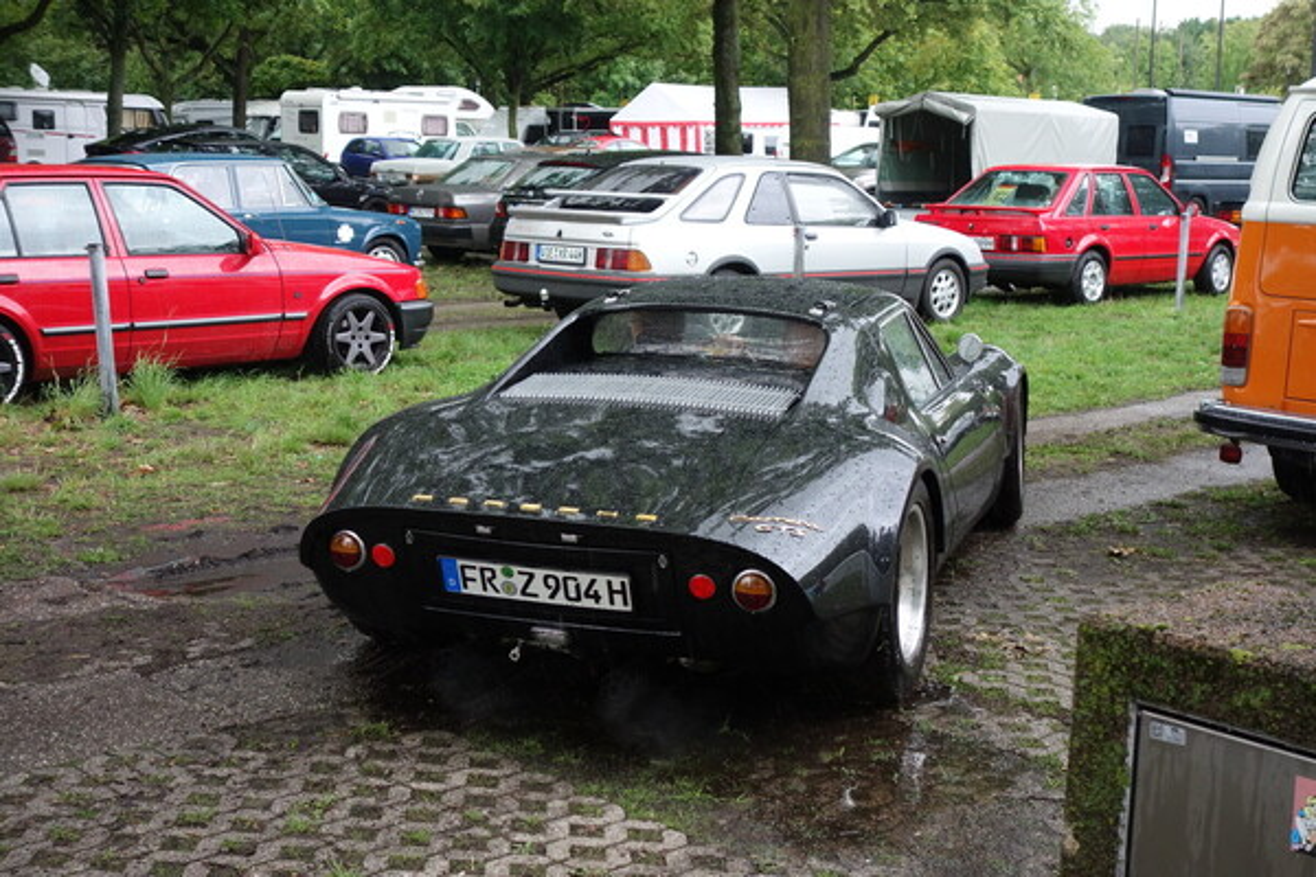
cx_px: 658
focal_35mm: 47
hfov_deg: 41.9
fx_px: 1718
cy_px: 438
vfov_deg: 28.6
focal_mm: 17.6
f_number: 3.2
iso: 400
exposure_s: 1/250
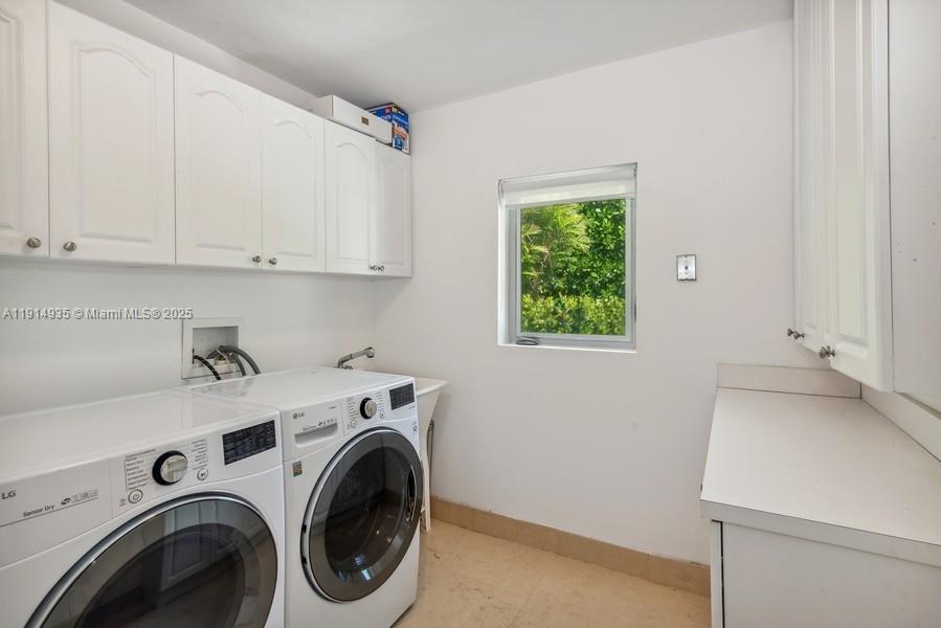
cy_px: 314
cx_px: 470
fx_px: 444
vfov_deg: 70.5
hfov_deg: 93.3
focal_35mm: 17
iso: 200
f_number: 8
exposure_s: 1/60
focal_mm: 17
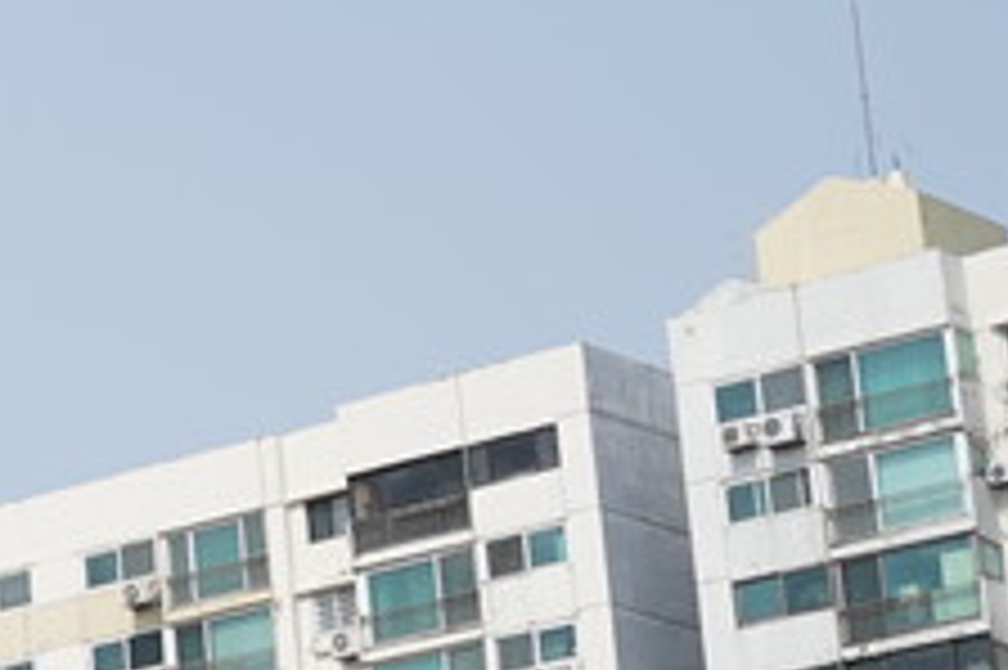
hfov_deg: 10.1
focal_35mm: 183
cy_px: 214
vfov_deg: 7.5
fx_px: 5120
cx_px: -1228
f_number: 2.8
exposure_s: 1/2000
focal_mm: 32
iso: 100
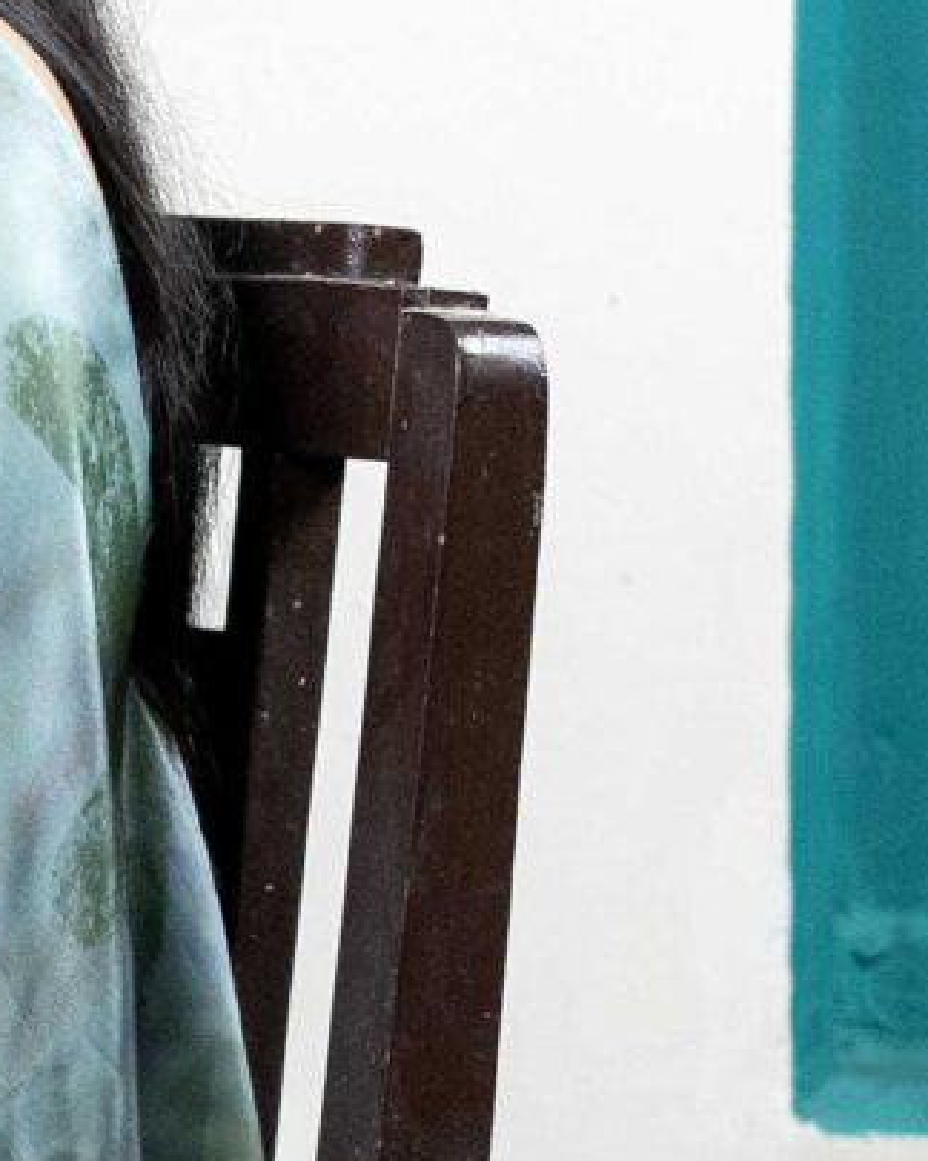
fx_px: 9990
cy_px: 1600
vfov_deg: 6.6
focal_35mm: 291
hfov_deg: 5.2
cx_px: -801
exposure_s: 1/160
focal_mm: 49
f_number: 5
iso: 1600
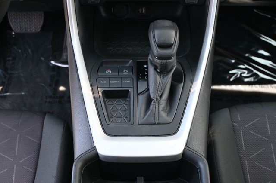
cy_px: 92
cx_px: 138
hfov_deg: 43.6
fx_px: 345
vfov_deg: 29.8
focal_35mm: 45
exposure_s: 1/125
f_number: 4.8
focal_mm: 30
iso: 900
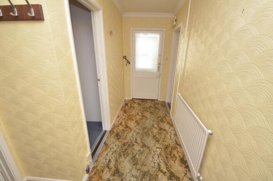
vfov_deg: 77.0
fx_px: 113
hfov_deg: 100.5
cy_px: 90
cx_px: 136
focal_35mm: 15
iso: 800
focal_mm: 10
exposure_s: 1/60
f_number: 7.1
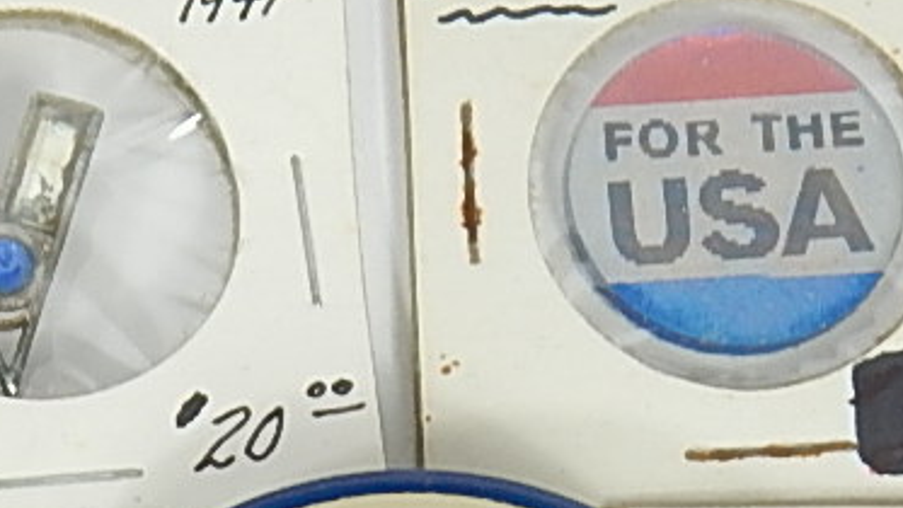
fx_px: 3473
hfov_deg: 14.4
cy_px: 1028
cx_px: -172
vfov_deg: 8.0
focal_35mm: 145
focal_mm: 5.6
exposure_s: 1/30
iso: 125
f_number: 3.2
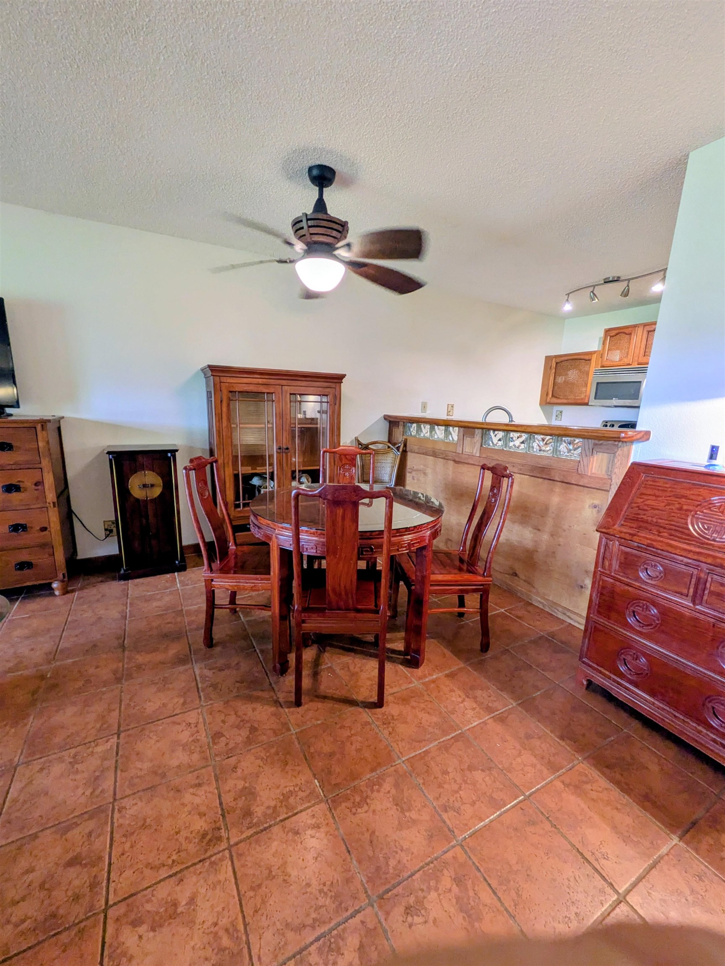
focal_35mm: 14
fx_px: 391
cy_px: 483
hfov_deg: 85.7
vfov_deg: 102.1
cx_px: 362
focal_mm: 1.83
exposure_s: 1/60
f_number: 2.2
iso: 263
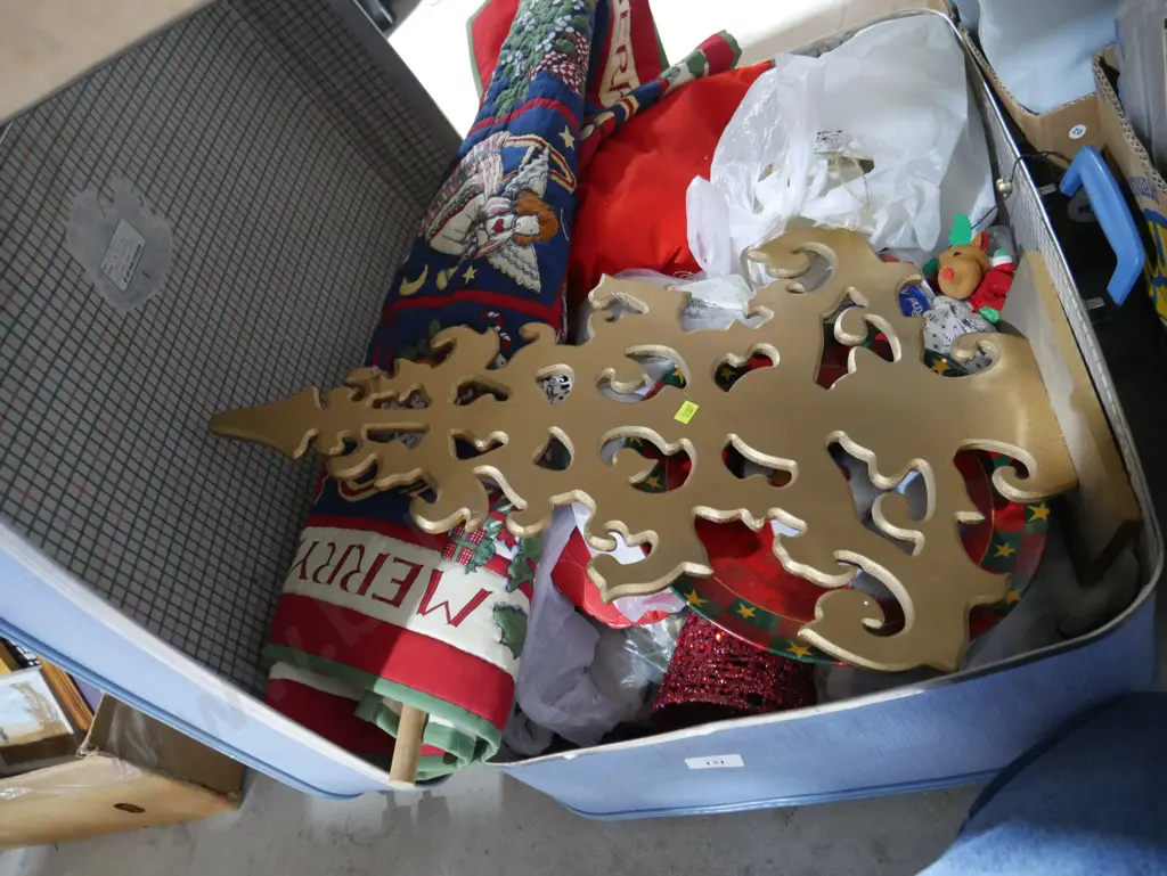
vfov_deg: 49.8
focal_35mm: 28
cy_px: 438
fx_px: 944
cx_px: 584
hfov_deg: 63.4
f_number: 3.5
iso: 2500
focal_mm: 14
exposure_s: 1/60
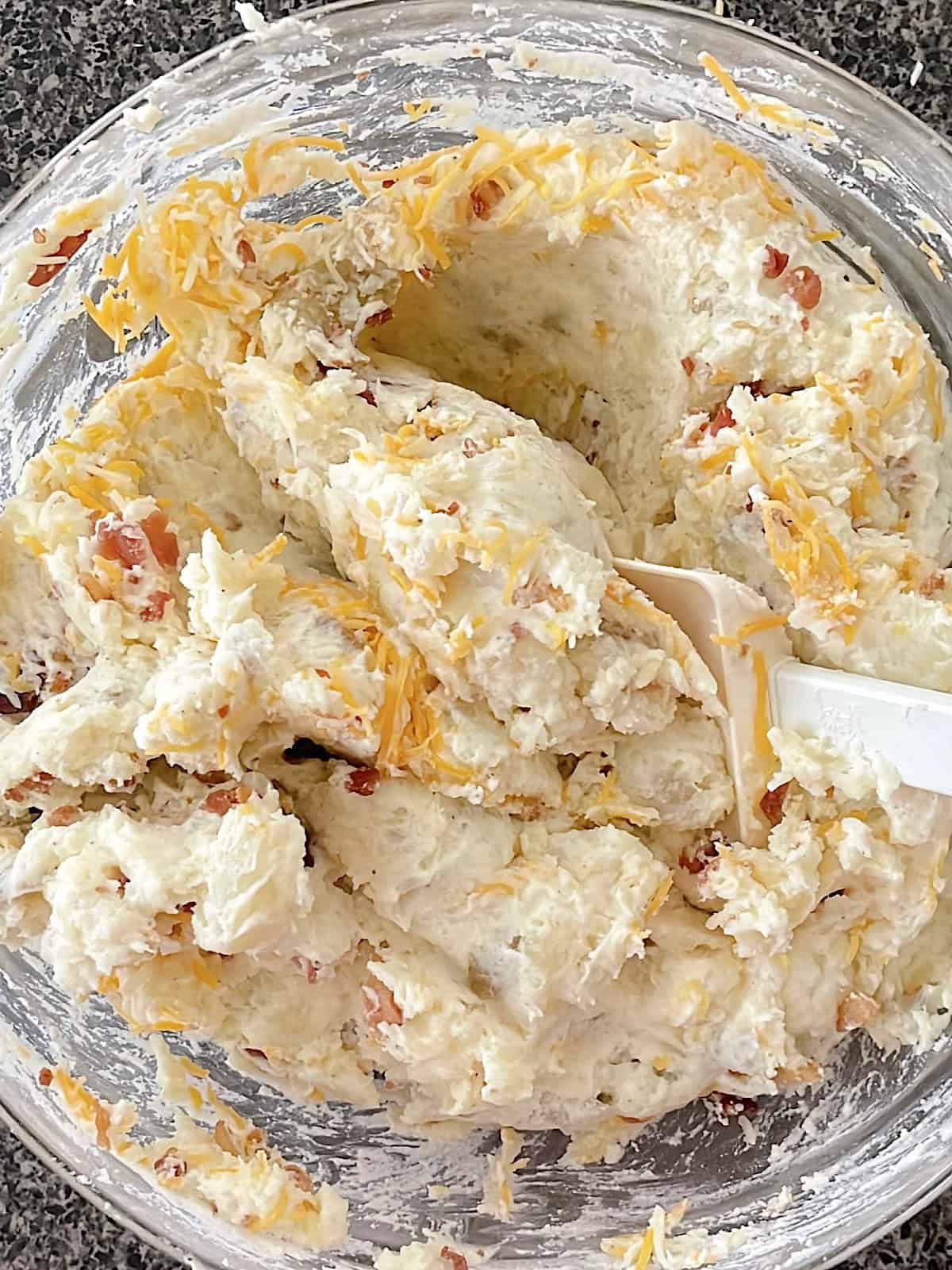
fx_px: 1174
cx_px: 476
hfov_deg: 44.1
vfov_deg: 56.8
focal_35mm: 32
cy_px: 635
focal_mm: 5.1
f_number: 1.6
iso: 320
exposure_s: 1/121
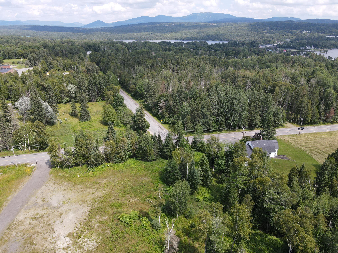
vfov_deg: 56.8
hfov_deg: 71.6
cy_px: 126
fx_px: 234
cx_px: 169
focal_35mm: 24
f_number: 2.8
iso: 110
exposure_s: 1/350
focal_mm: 4.5
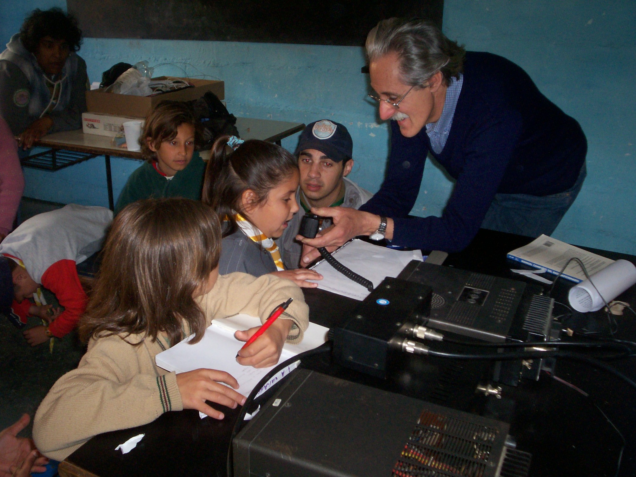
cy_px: 238
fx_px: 661
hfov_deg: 51.4
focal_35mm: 36
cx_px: 318
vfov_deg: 39.7
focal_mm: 5.9
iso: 140
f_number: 4.5
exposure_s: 1/64
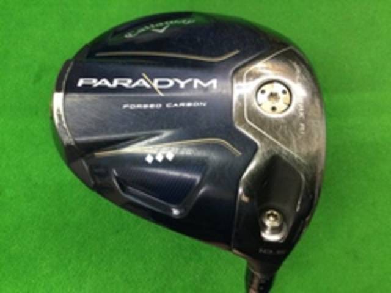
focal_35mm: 31
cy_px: 146
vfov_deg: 45.4
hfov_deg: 58.4
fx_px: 350
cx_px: 196
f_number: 2.4
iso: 125
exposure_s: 1/30
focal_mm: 3.3
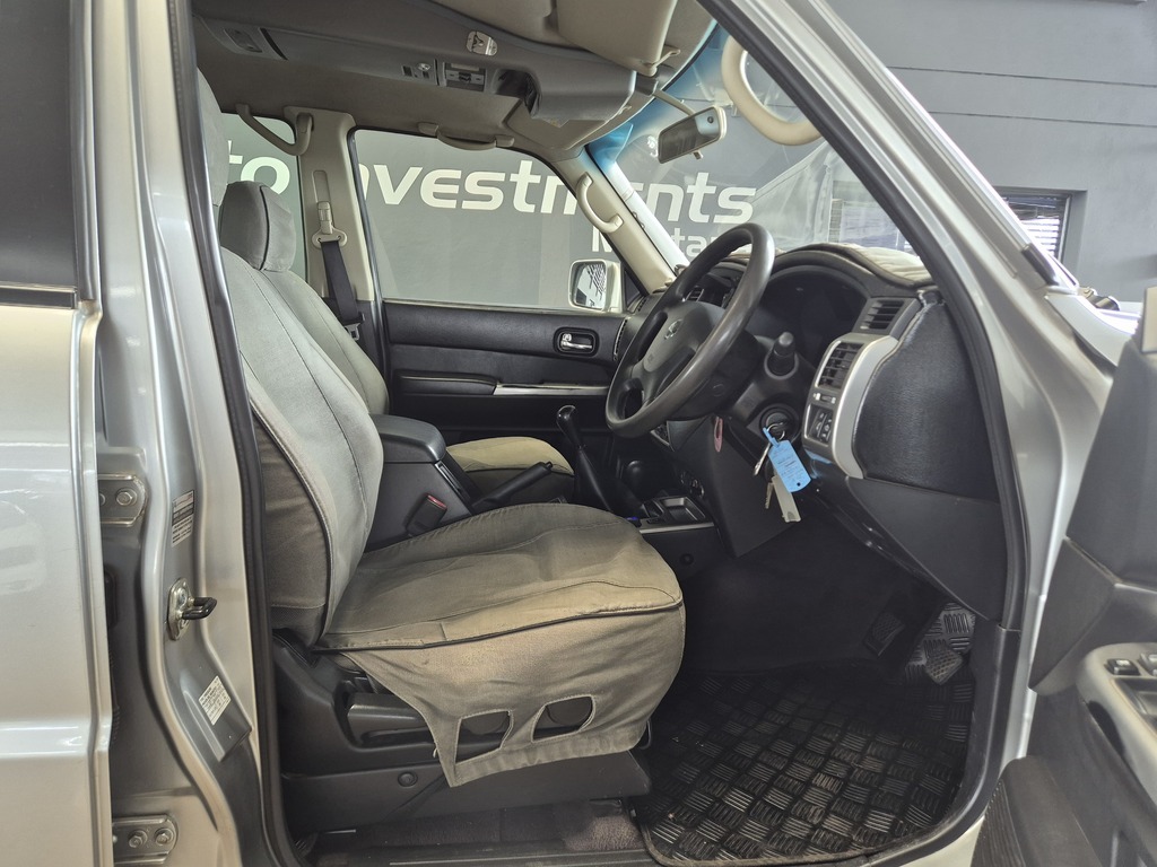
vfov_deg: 58.9
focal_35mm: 23
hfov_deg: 73.9
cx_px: 578
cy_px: 434
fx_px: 769
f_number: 1.8
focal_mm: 5.4
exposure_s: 1/100
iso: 125
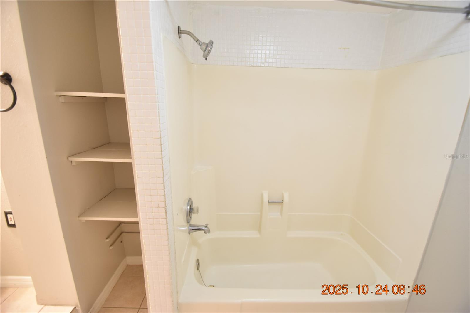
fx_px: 196
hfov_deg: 100.4
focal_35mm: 15
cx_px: 235
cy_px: 156
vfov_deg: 77.3
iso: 800
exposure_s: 1/15
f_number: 3.5
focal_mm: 10
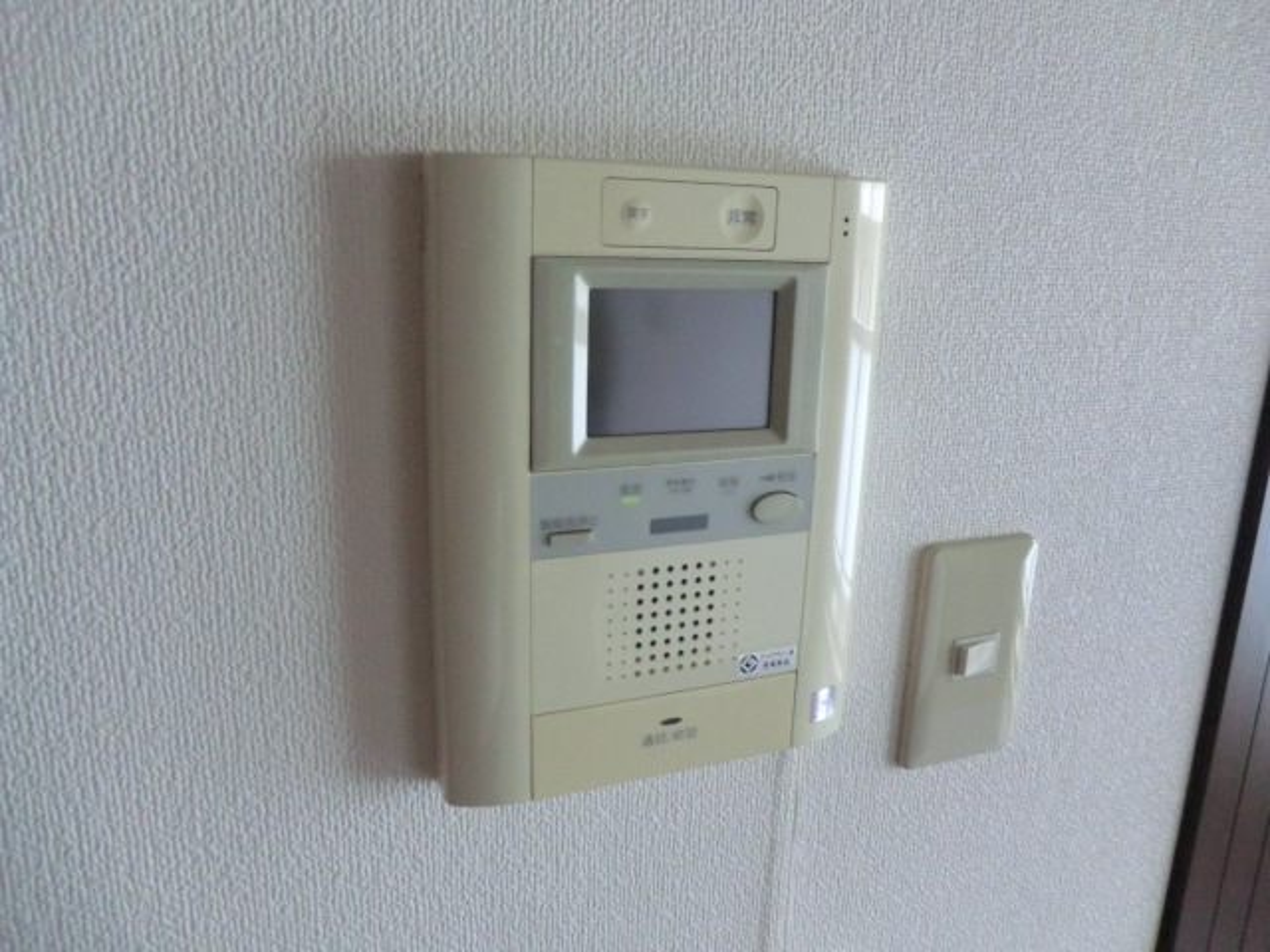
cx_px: 635
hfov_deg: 71.6
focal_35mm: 24
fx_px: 881
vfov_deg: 56.8
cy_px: 476
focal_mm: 4.3
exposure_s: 1/60
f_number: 3.2
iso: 500
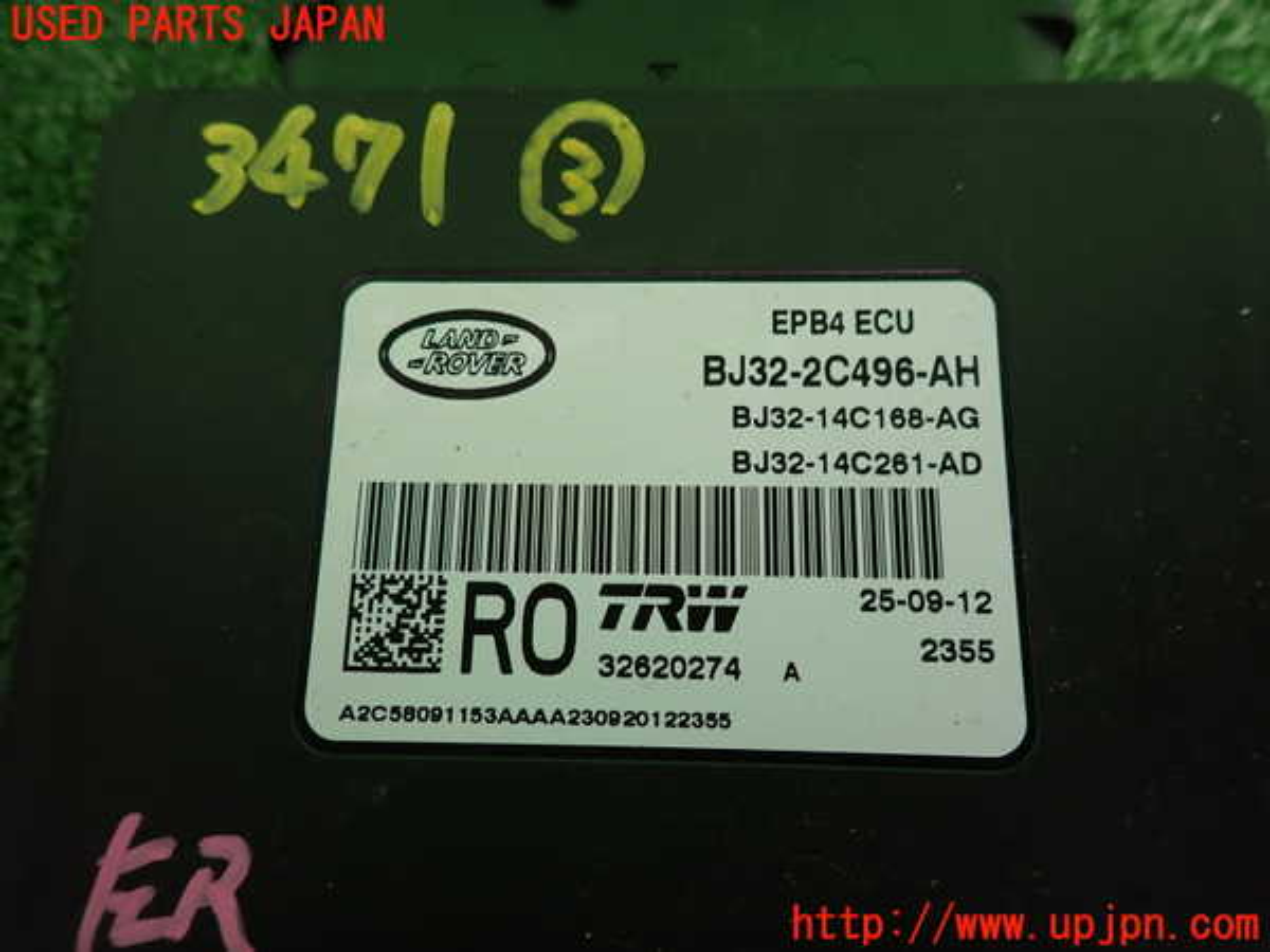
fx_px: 917
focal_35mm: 25
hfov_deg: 69.4
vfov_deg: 54.9
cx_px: 635
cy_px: 476
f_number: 2
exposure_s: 1/60
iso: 200
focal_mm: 4.5
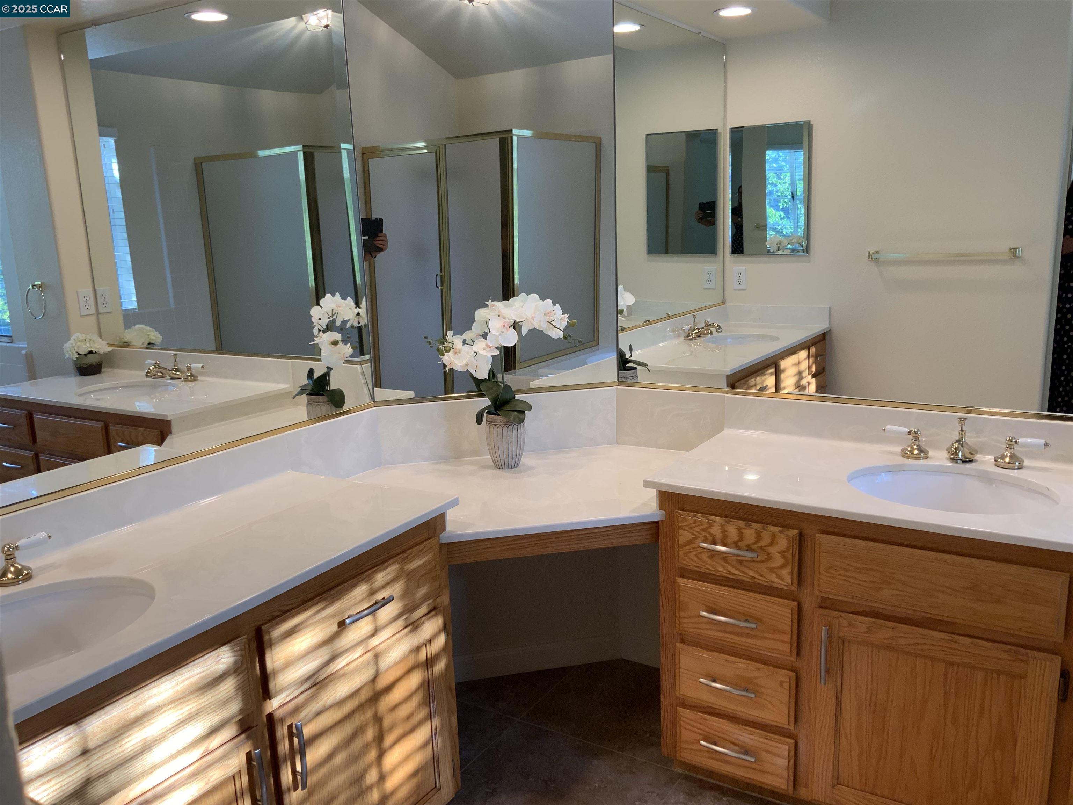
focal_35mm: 29
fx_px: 899
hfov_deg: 61.7
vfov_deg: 48.2
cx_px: 536
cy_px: 402
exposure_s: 1/120
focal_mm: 3
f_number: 1.8
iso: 50
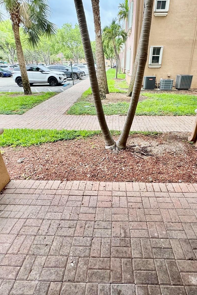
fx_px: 164
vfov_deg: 84.0
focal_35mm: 20
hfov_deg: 61.8
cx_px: 108
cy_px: 144
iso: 40
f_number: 2.2
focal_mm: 2.22
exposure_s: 1/272
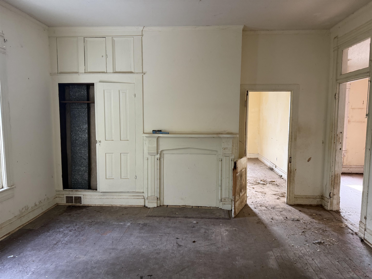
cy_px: 140
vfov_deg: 56.8
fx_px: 258
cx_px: 186
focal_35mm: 24
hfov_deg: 71.6
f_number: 1.78
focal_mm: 6.76
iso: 200
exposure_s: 1/115
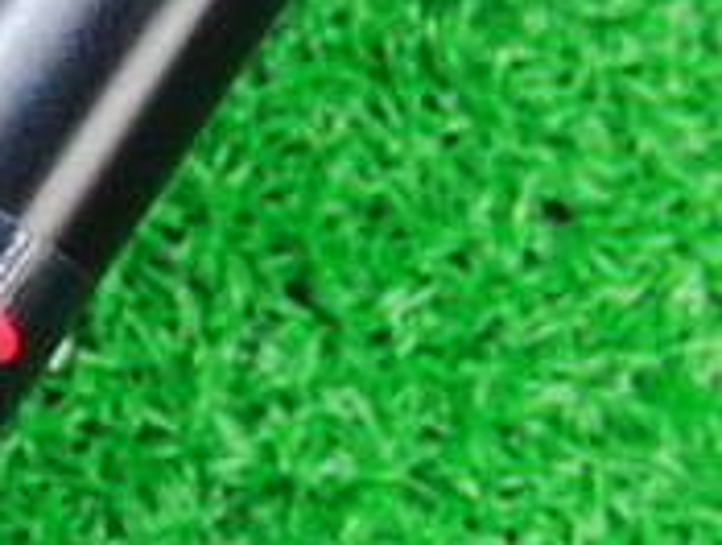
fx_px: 2822
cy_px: 425
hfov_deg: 14.2
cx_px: -136
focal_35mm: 135
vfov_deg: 11.0
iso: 400
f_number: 3.6
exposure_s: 1/20
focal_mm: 6.42
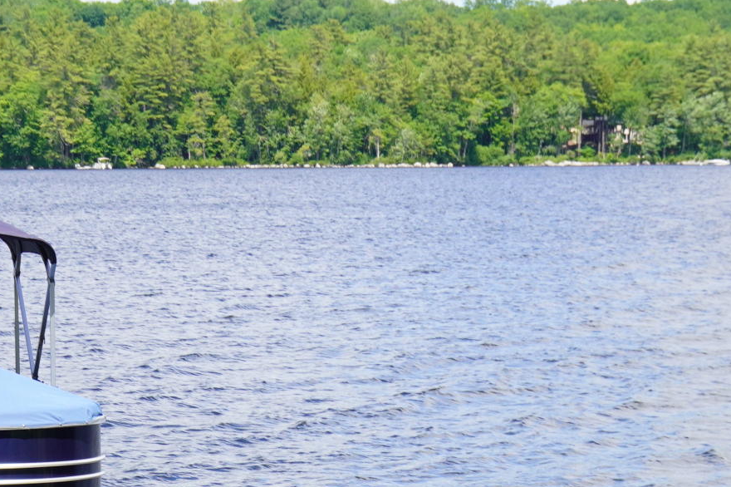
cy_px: 756
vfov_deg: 9.9
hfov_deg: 15.4
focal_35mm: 133
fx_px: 2699
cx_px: 199
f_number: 8
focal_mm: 26
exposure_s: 1/125
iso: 100
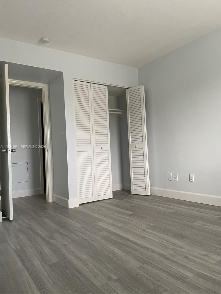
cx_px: 110
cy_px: 147
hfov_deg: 53.1
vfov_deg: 67.3
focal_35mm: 26
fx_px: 221
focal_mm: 4.2
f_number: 1.6
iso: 125
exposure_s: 1/85
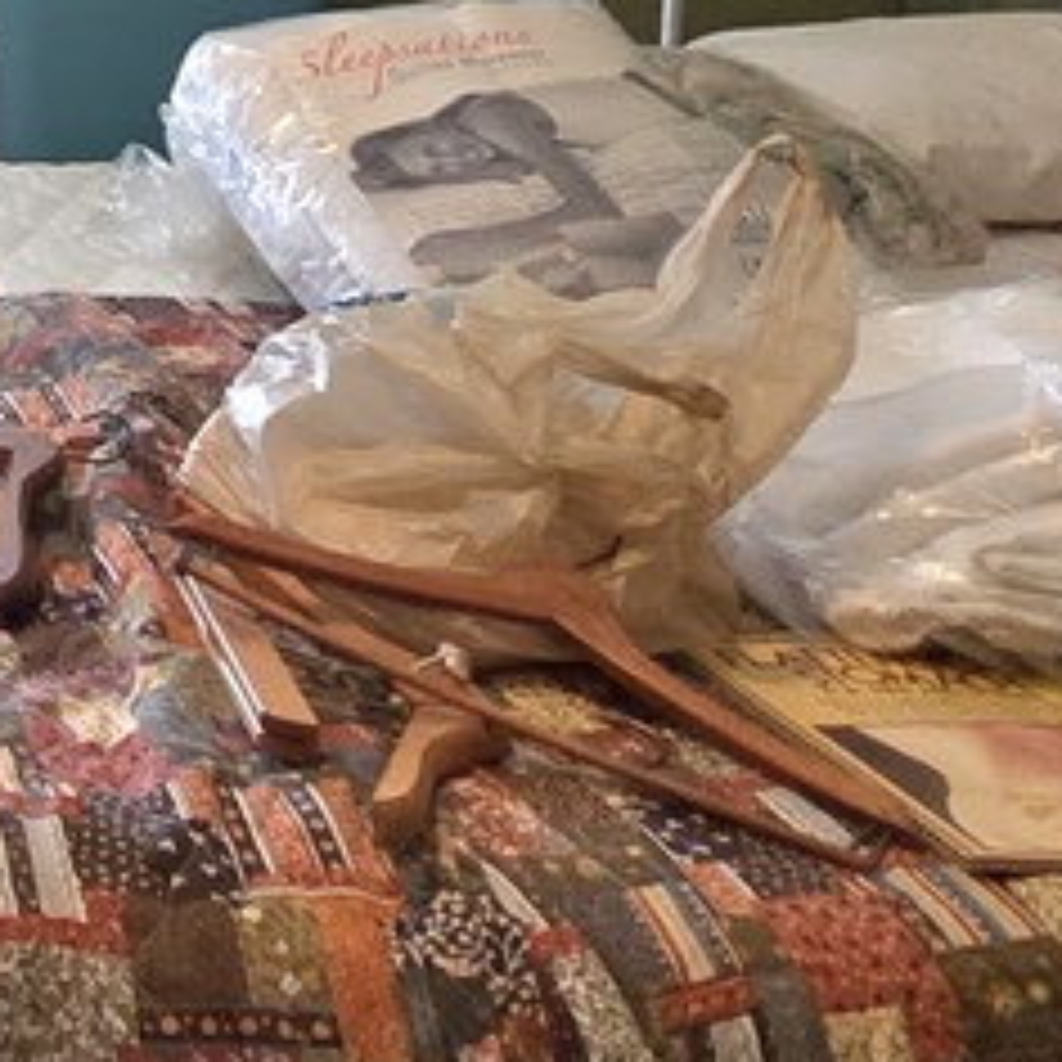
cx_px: -850
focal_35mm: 70
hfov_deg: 18.9
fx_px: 2430
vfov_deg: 21.2
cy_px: -490
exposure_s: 1/60.2
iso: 500
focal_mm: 2.2
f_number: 2.2
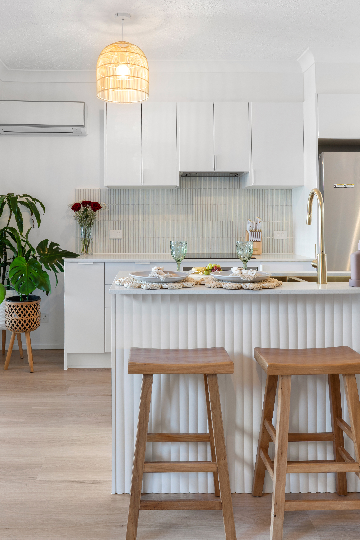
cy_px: 270
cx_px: 180
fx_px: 427
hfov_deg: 45.7
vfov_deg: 64.6
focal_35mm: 28
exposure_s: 1.6
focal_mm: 28.5
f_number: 13
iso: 160
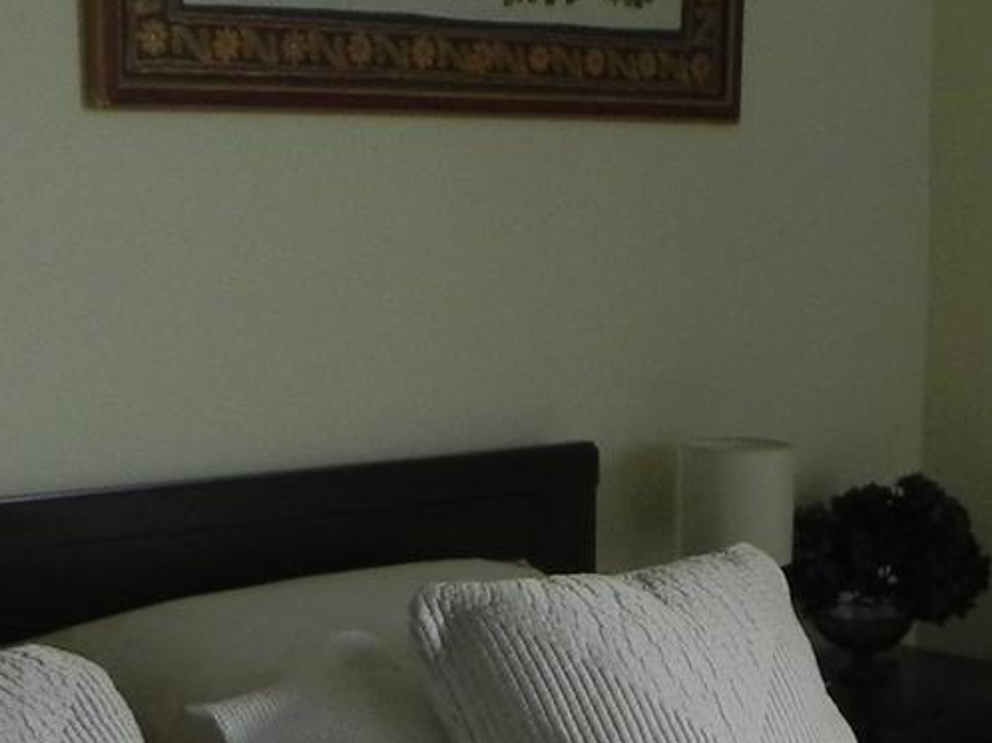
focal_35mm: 107
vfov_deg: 13.5
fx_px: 3065
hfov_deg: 17.1
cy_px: 851
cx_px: 1363
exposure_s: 1/30
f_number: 2.8
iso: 222
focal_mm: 4.6
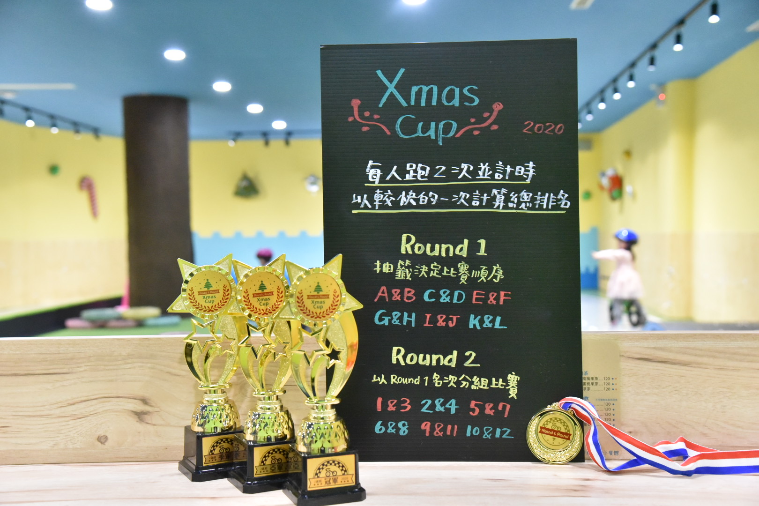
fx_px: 928
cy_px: 253
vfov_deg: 30.5
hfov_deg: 44.5
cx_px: 380
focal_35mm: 44
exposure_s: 1/200
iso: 10000
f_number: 5
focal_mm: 44
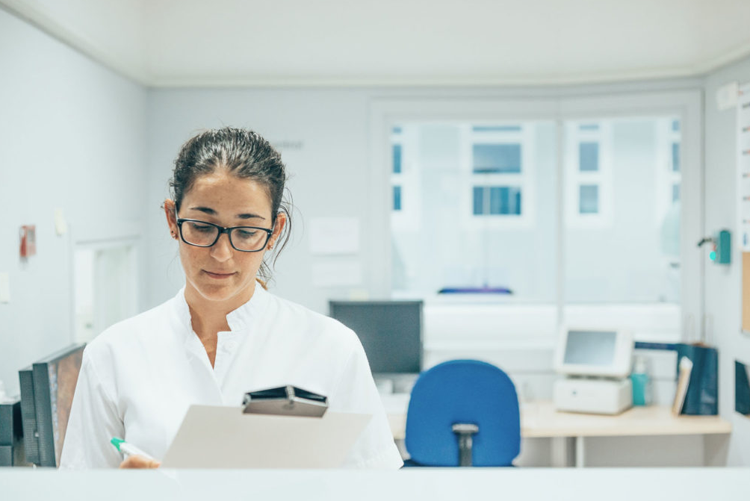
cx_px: 379
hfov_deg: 38.9
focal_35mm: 51
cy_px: 251
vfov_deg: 26.5
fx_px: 1063
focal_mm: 50
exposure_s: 1/100
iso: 640
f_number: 4
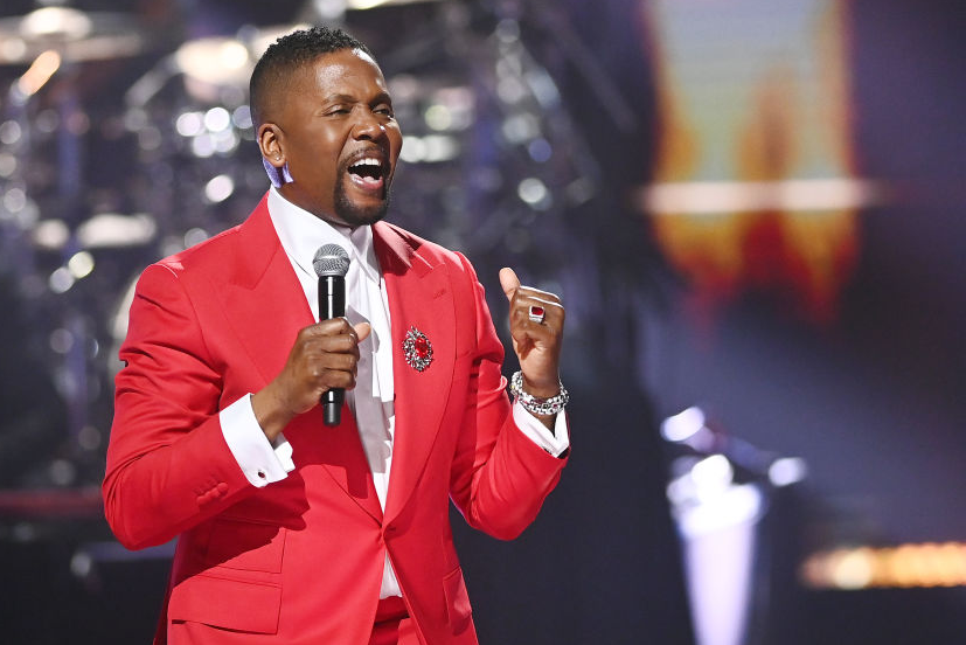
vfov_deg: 2.5
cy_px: 327
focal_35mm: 557
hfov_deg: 3.7
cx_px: 387
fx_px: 14951
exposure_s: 1/640
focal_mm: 300
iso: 3200
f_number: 3.2
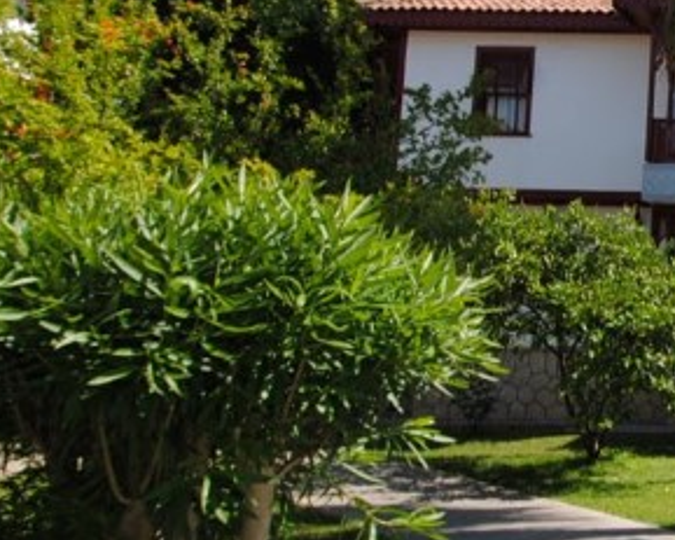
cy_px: 213
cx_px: 1003
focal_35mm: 56
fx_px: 1118
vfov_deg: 27.1
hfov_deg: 25.5
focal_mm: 10
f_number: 8
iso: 100
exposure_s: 1/200
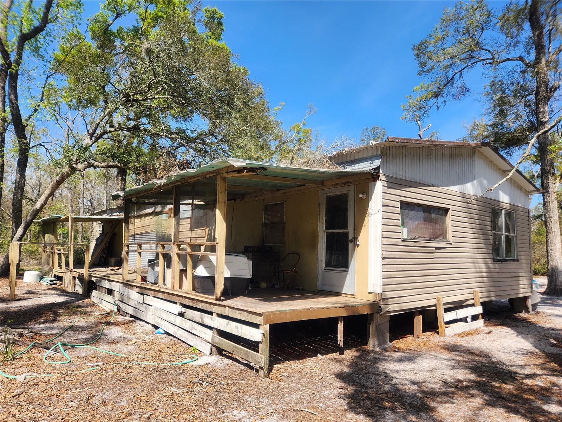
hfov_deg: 73.9
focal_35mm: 23
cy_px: 211
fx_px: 373
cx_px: 281
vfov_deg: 58.9
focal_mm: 5.4
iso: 20
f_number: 1.8
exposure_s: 1/773
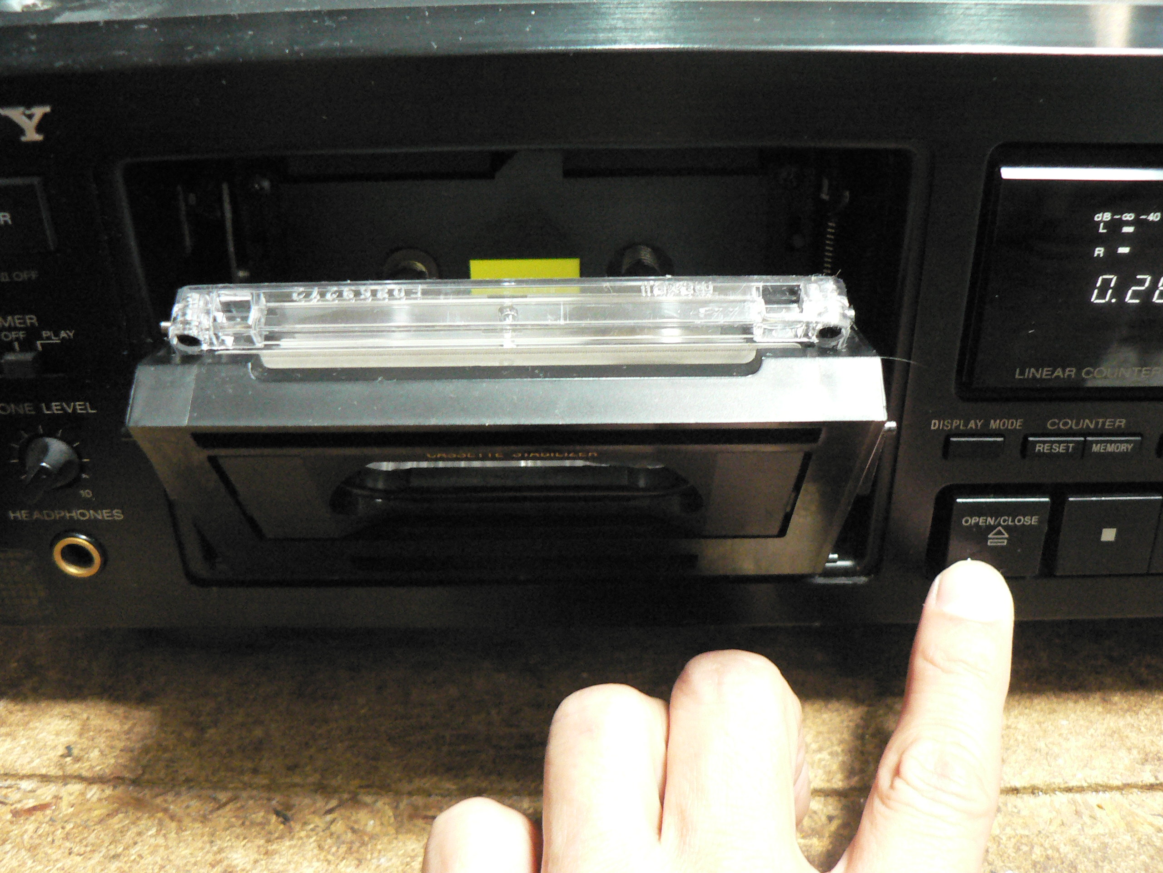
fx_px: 1209
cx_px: 582
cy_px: 436
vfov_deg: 39.7
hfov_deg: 51.4
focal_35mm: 36
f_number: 2.8
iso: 400
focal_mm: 6
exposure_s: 1/6
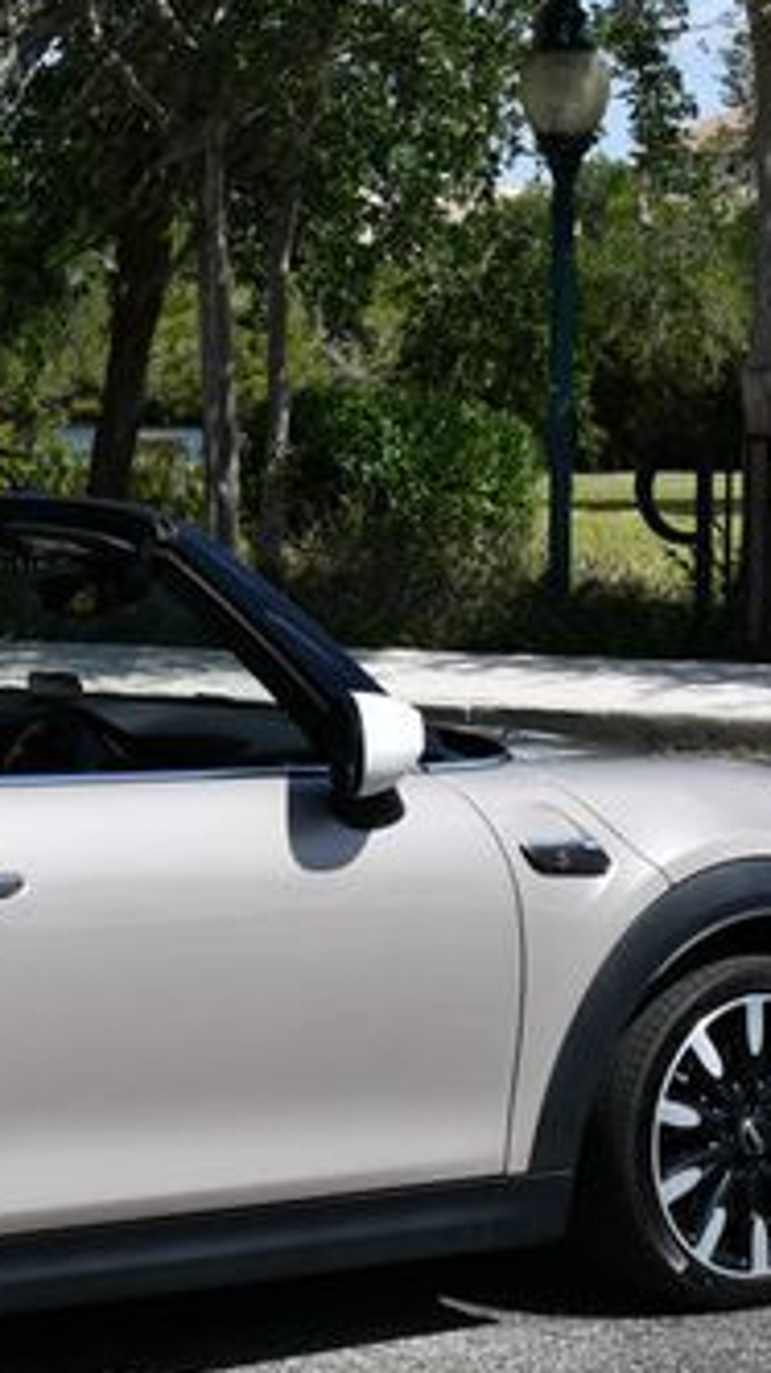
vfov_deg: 16.6
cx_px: -260
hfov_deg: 9.2
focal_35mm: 129
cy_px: 755
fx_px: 4694
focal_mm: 32
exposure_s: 1/250
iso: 100
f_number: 8
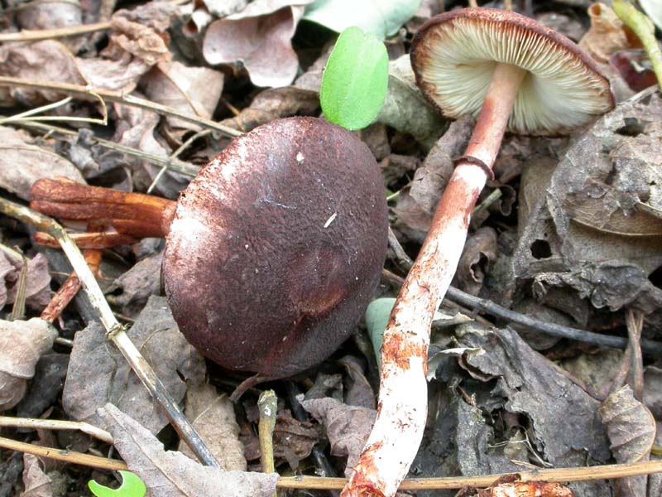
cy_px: 248
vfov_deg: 11.8
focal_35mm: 126
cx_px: 331
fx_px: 2410
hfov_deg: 15.6
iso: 200
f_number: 9.1
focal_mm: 26.2
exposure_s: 1/4
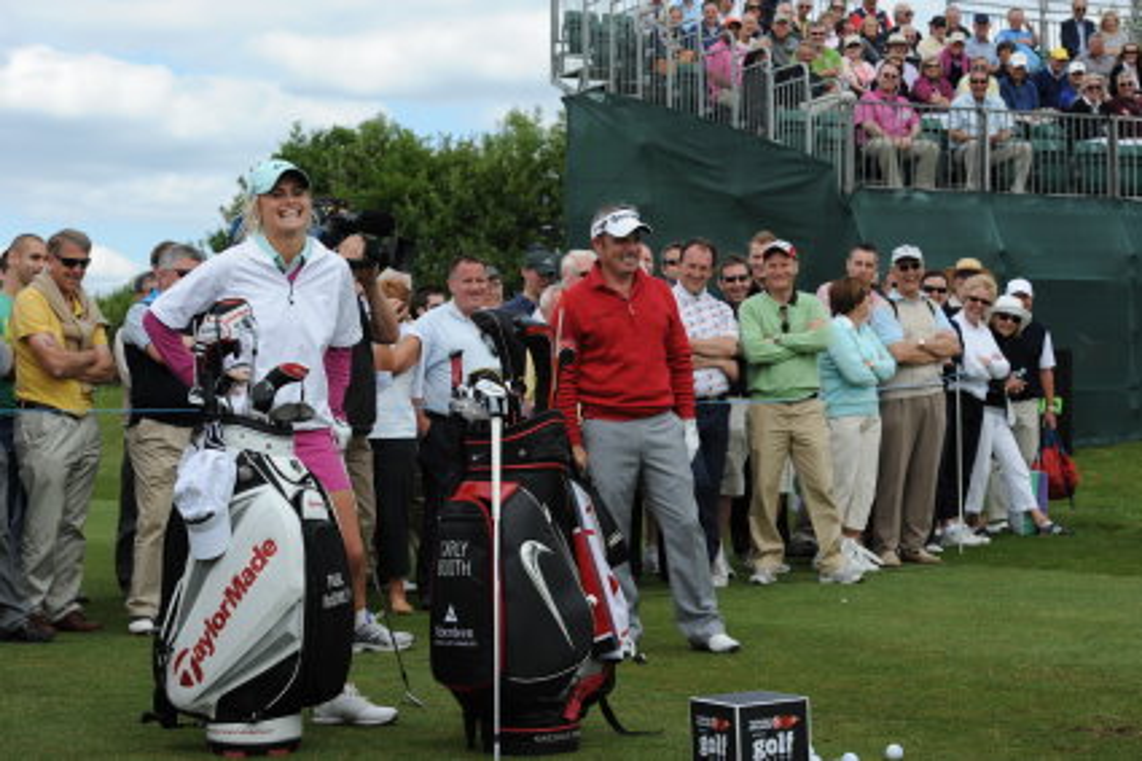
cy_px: 380
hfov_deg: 28.9
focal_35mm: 70
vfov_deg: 19.4
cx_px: 571
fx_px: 2220
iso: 200
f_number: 7.1
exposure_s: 1/400
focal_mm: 70
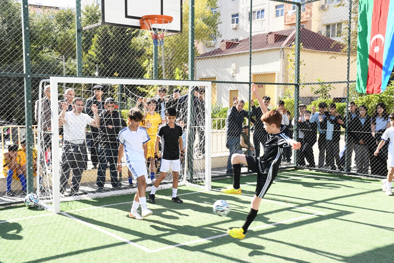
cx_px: 197
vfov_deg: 29.9
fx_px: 493
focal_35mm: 45
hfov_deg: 43.6
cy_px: 132
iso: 640
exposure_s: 1/250
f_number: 10
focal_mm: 30
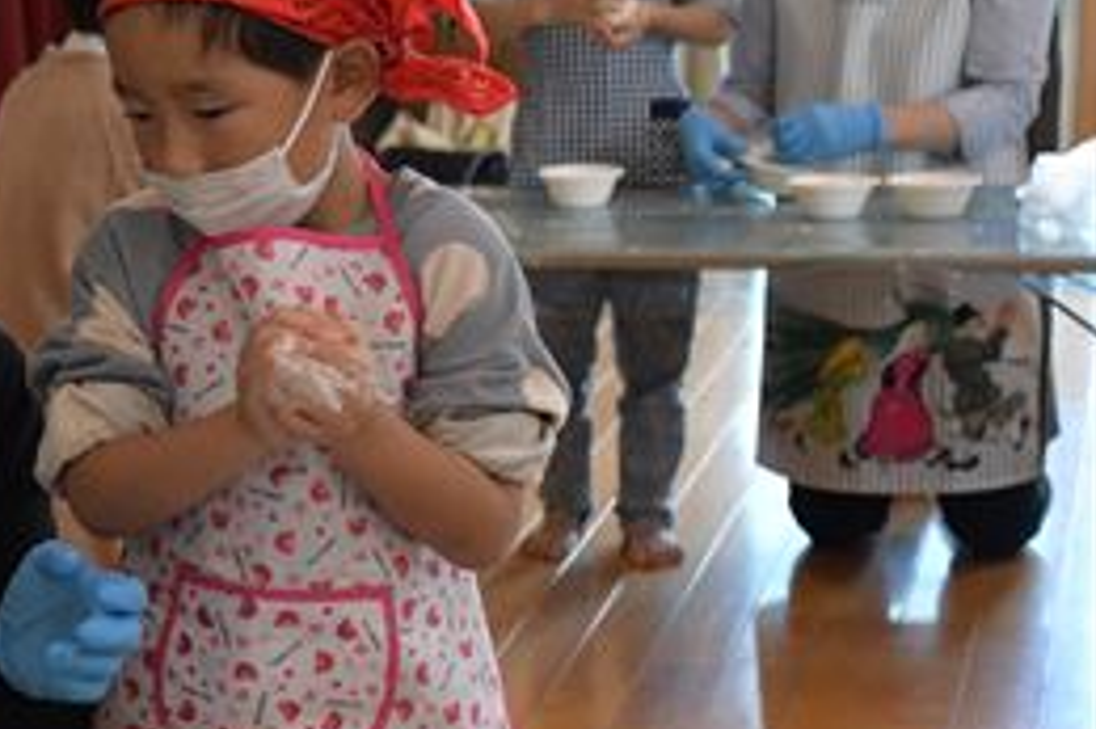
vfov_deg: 13.5
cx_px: 46
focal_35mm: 101
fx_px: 3072
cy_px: 348
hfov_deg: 19.7
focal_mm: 35
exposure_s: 1/400
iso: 2500
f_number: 5
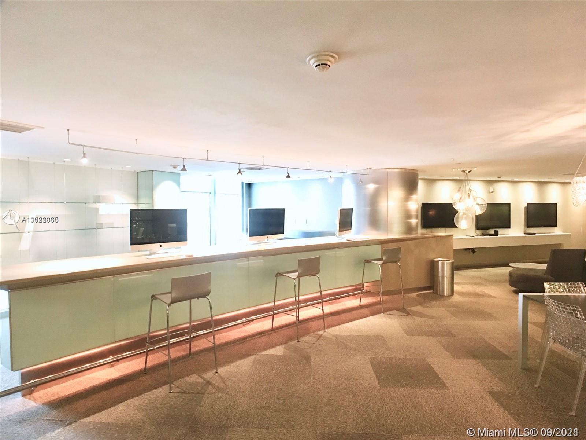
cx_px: 293
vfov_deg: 48.2
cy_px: 220
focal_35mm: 29
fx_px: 491
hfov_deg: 61.7
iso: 100
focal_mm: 4.15
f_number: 2.2
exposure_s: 1/15
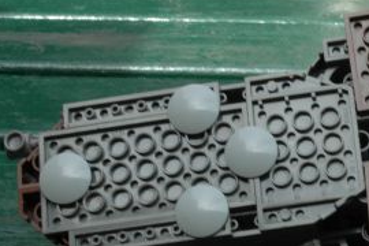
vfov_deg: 10.1
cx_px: 366
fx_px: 1384
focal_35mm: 135
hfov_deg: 14.9
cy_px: 174
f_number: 20
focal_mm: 38
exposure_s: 1/80
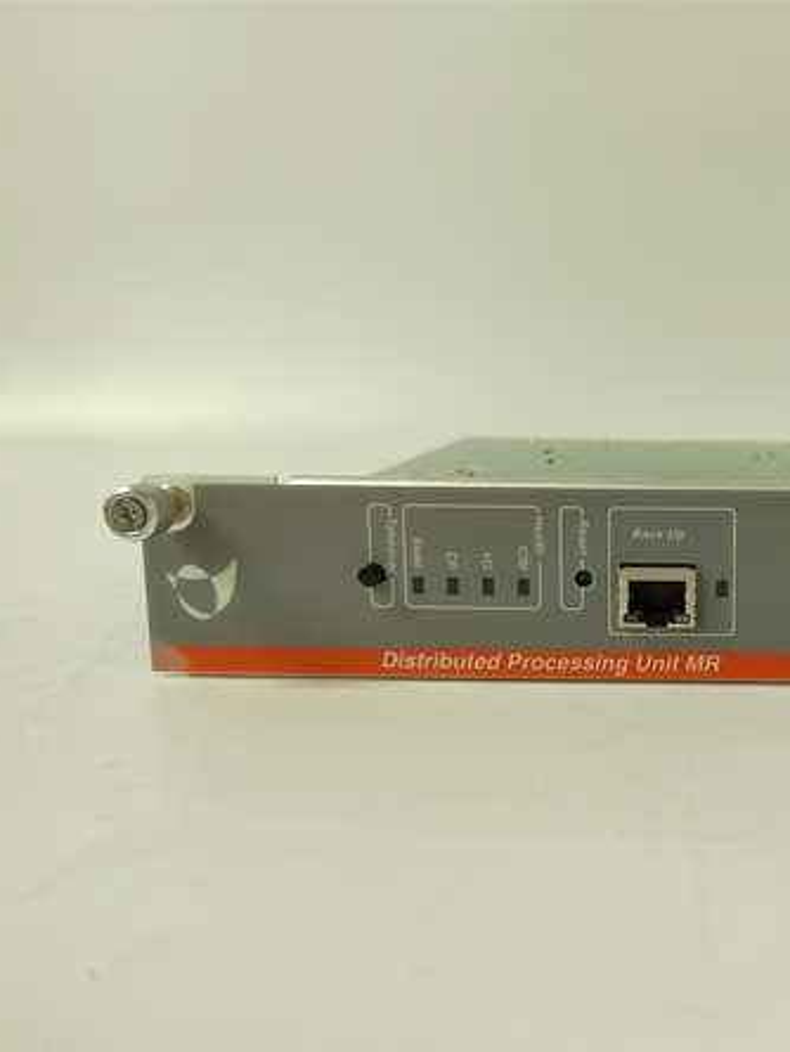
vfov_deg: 58.3
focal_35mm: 31
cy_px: 530
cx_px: 691
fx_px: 943
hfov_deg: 42.2
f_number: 1.9
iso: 2525
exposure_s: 1/100
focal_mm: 5.52
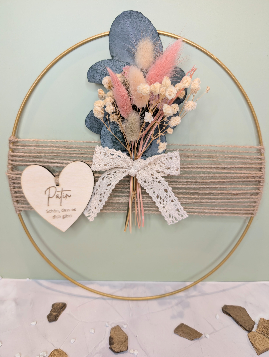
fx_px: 248
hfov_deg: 56.9
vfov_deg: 71.5
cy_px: 178
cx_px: 134
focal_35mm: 24
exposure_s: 1/25
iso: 32
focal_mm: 6.9
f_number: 1.68
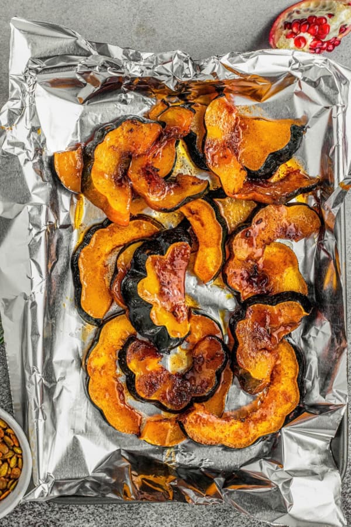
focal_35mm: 75
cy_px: 264
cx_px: 176
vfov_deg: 27.0
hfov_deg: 18.2
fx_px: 1097
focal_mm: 50
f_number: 5.6
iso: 250
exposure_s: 1/160
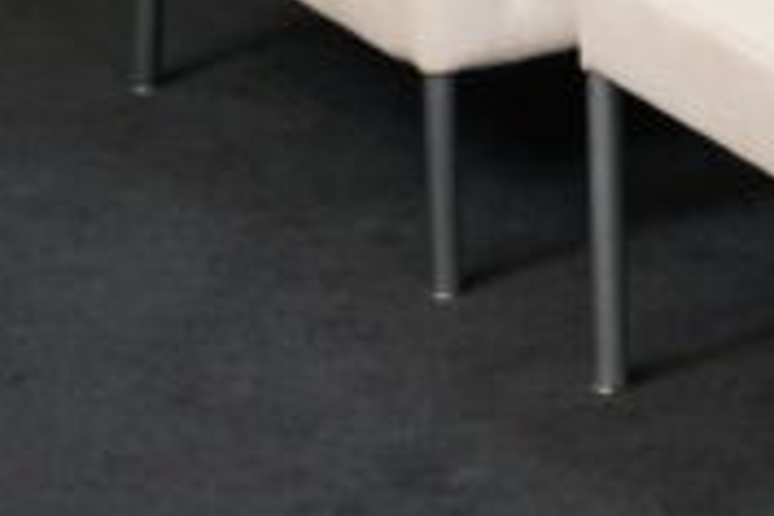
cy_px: -144
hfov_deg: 10.2
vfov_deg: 6.8
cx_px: 791
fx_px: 4300
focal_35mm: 200
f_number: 7.1
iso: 5000
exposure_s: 1/250
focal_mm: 59
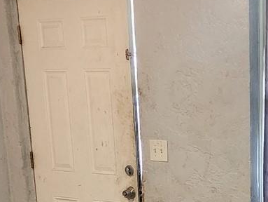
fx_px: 744
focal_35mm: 96
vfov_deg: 14.1
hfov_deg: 19.9
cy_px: 332
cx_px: 260
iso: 1000
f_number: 1.8
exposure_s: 1/120
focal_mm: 6.4
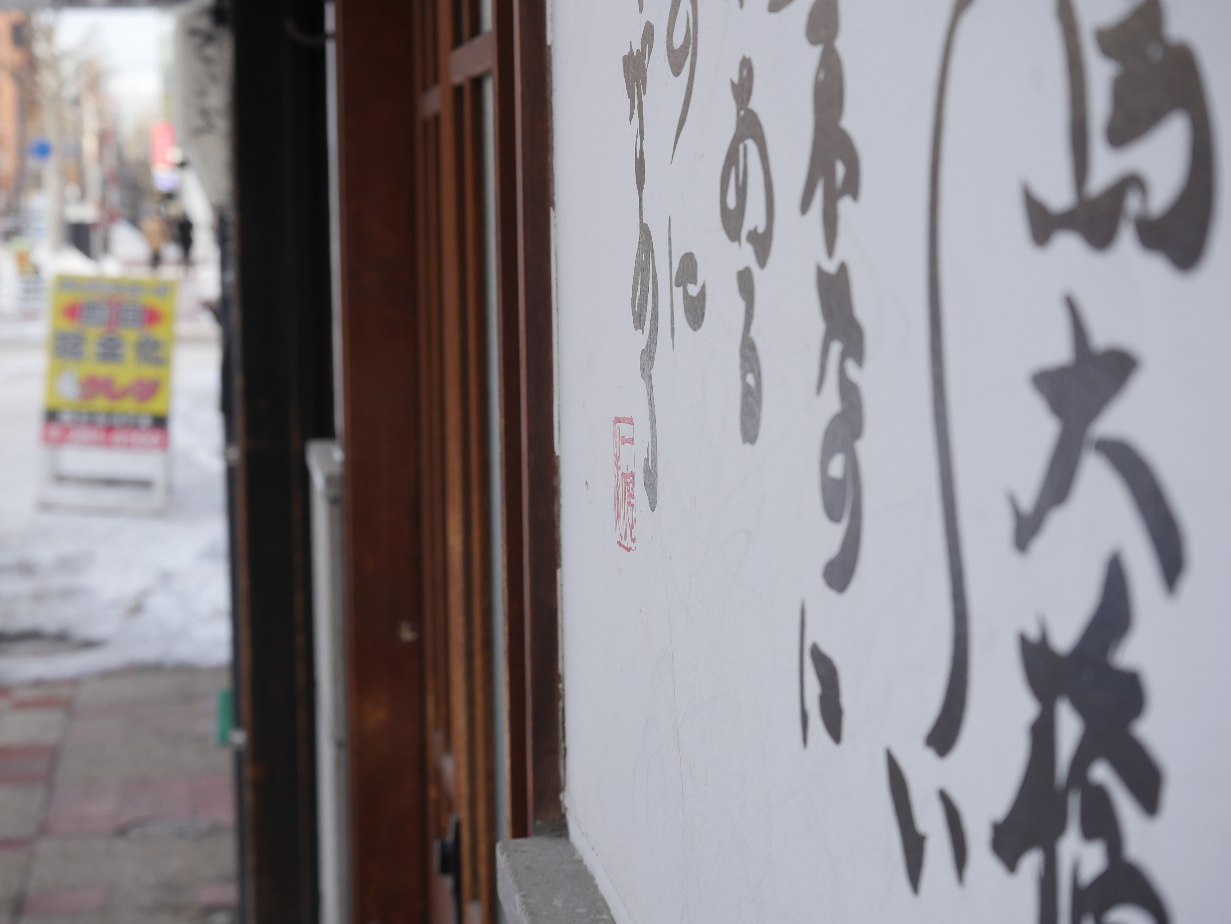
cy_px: 462
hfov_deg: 27.8
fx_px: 2489
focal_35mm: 70
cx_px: 616
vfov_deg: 21.0
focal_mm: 35
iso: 200
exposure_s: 1/160
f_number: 5.6
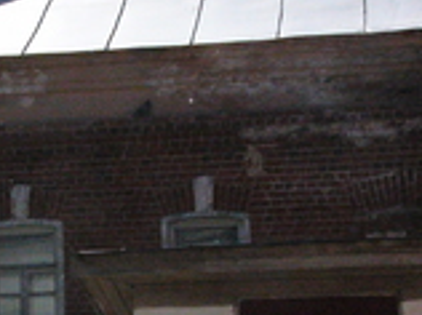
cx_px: 19
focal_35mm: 157
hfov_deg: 12.5
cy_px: 198
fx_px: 1911
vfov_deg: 9.4
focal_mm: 9.1
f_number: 8
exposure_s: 1/1600
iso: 400
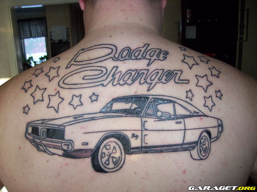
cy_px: 96
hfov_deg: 54.0
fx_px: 252
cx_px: 128
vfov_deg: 41.8
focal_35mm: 34
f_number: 2.9
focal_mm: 5.7
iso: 80
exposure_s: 1/40
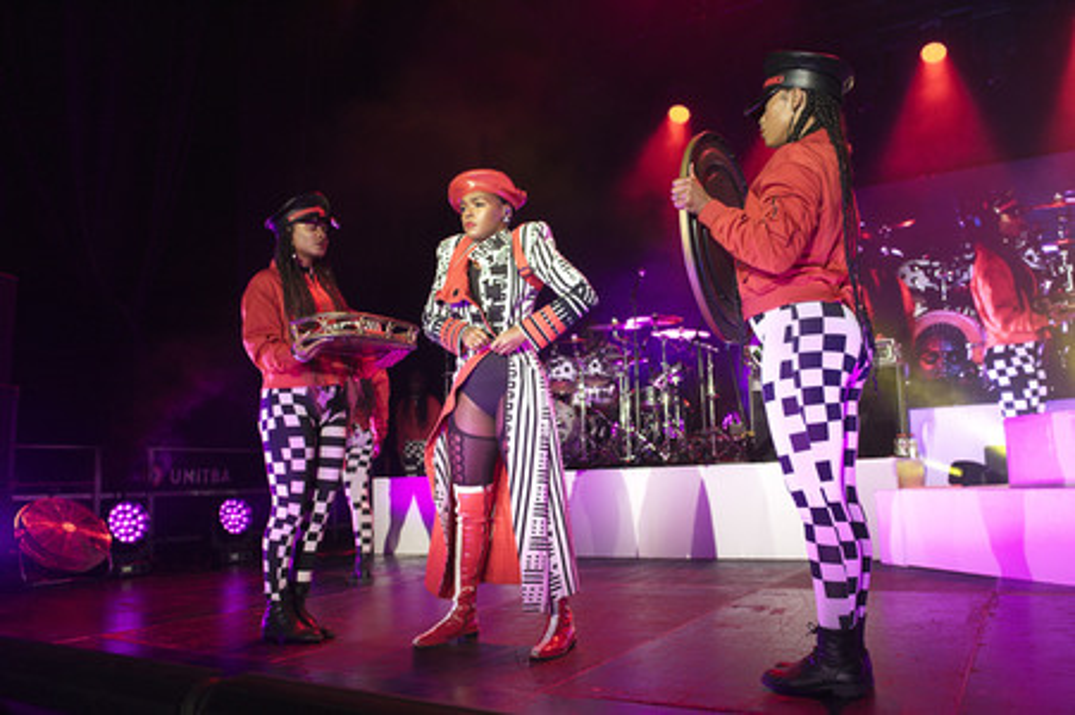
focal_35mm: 24
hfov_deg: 73.8
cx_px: 538
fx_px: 716
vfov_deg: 53.1
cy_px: 358
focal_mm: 24
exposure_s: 1/320
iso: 1600
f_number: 4.5
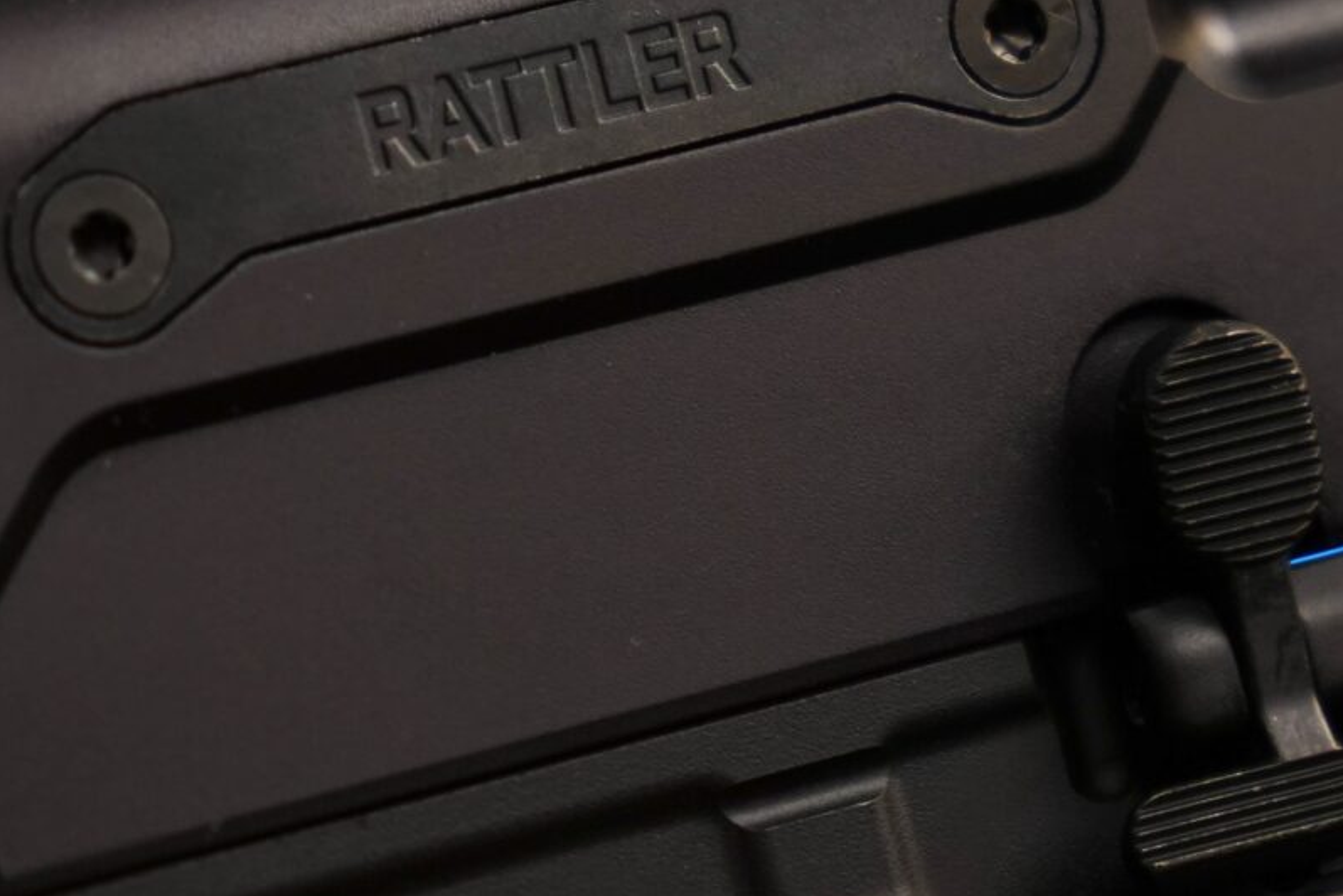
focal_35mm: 289
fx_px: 10785
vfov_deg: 4.8
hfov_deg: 7.1
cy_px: 329
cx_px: 725
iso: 400
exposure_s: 1/25
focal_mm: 60
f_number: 2.8
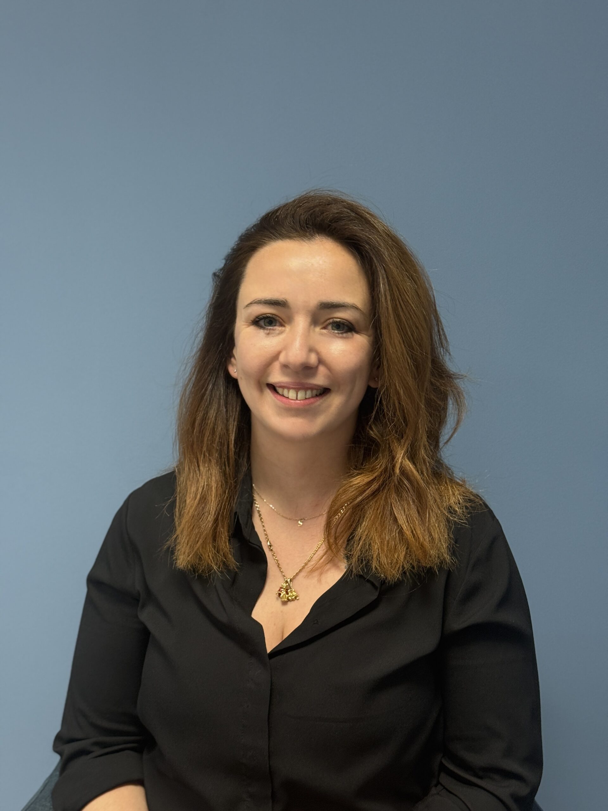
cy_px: 406
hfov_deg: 30.3
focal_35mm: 48
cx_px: 304
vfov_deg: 39.7
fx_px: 1124
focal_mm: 6.76
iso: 100
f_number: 1.78
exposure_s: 1/50
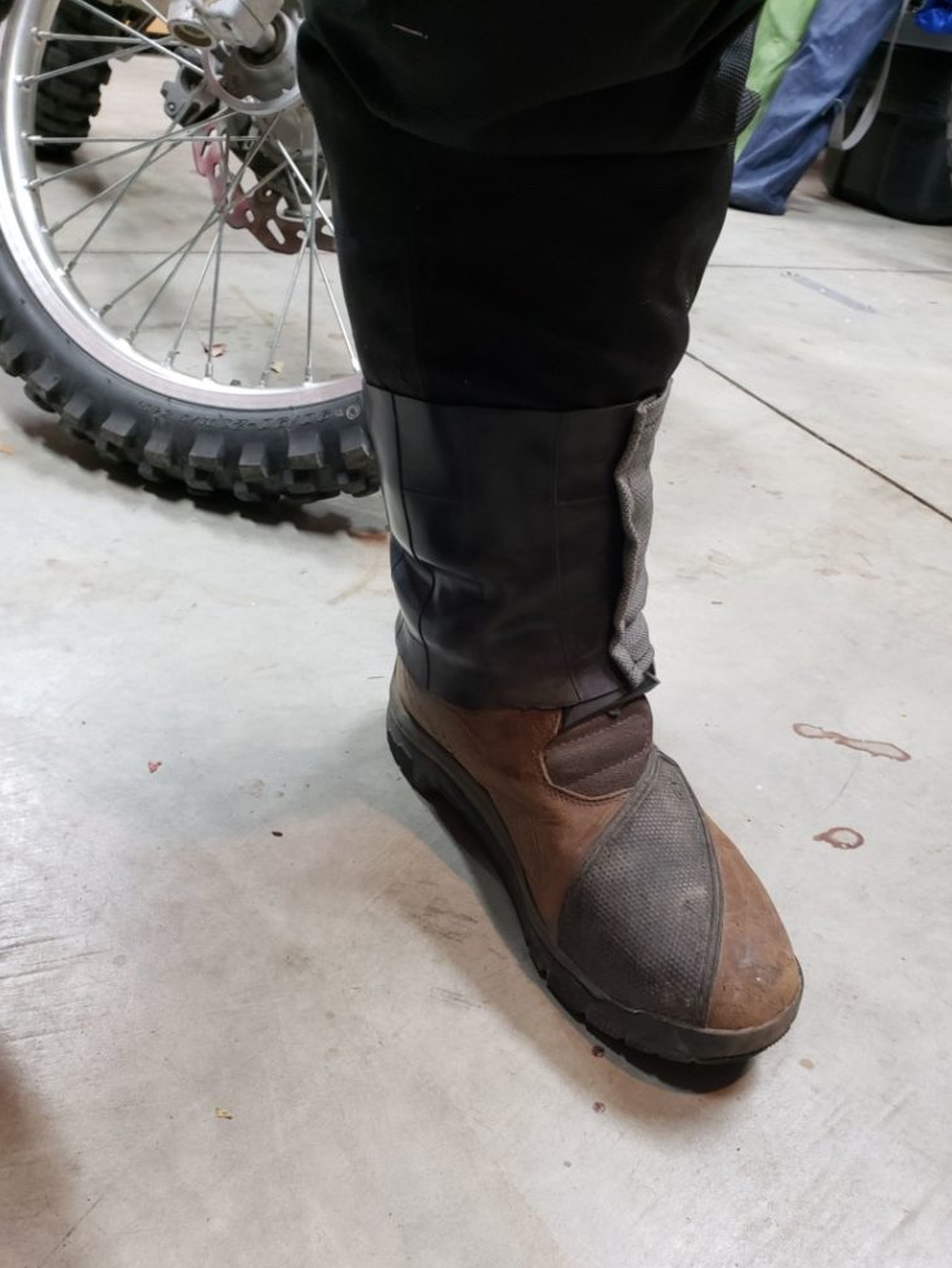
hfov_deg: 51.4
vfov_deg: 65.3
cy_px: 657
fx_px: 990
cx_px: 488
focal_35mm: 27
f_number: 2.4
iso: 250
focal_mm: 4.3
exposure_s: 1/30
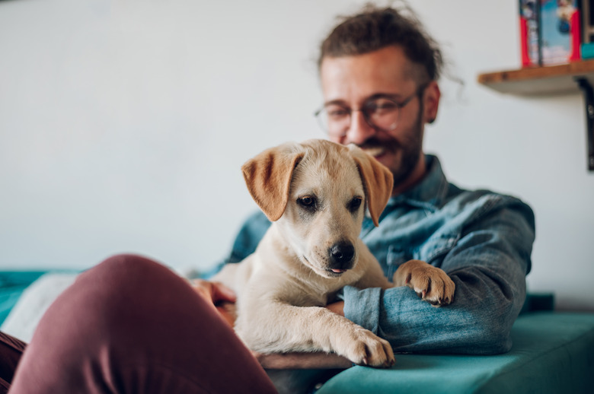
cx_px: 297
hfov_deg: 39.6
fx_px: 824
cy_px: 197
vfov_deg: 26.9
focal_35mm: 50
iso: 160
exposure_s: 1/320
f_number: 1.8
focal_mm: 50
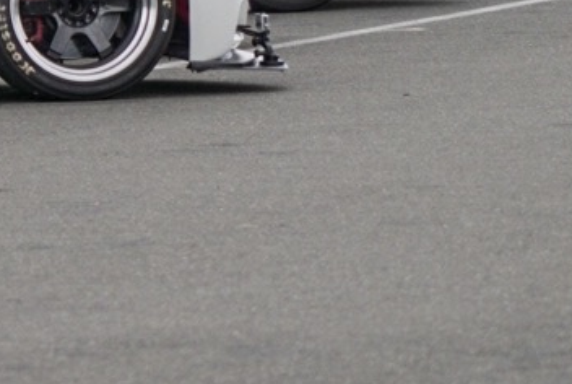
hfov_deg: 3.2
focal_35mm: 642
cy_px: -59
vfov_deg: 2.1
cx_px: 29
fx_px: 10218
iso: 320
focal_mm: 140
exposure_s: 1/200
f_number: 5.6
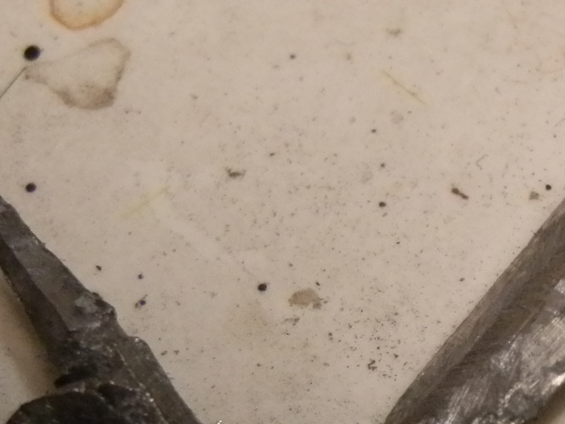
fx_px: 2856
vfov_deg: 8.5
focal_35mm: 175
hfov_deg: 11.2
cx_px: 596
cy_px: 374
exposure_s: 1/200
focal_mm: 10.99
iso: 400
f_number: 3.7
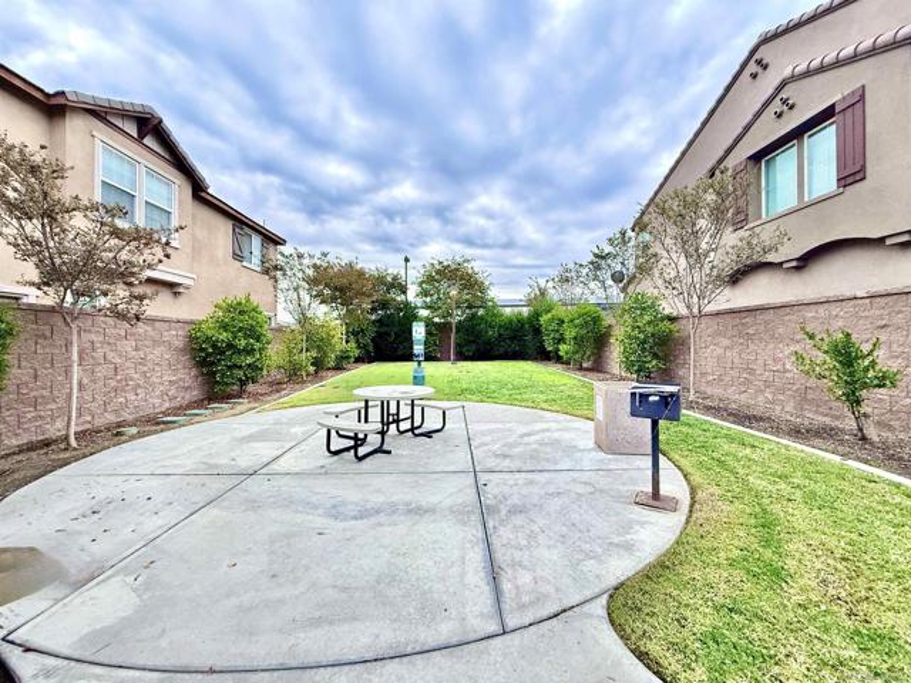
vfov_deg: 85.7
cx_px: 456
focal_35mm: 14
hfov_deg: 102.1
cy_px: 342
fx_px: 368
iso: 250
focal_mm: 2.22
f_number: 2.2
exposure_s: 1/99
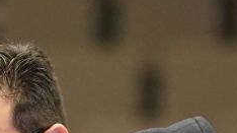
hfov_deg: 1.3
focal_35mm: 1614
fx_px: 10131
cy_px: 289
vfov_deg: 0.7
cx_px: -103
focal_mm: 200
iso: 2500
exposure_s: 1/500
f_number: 2.8
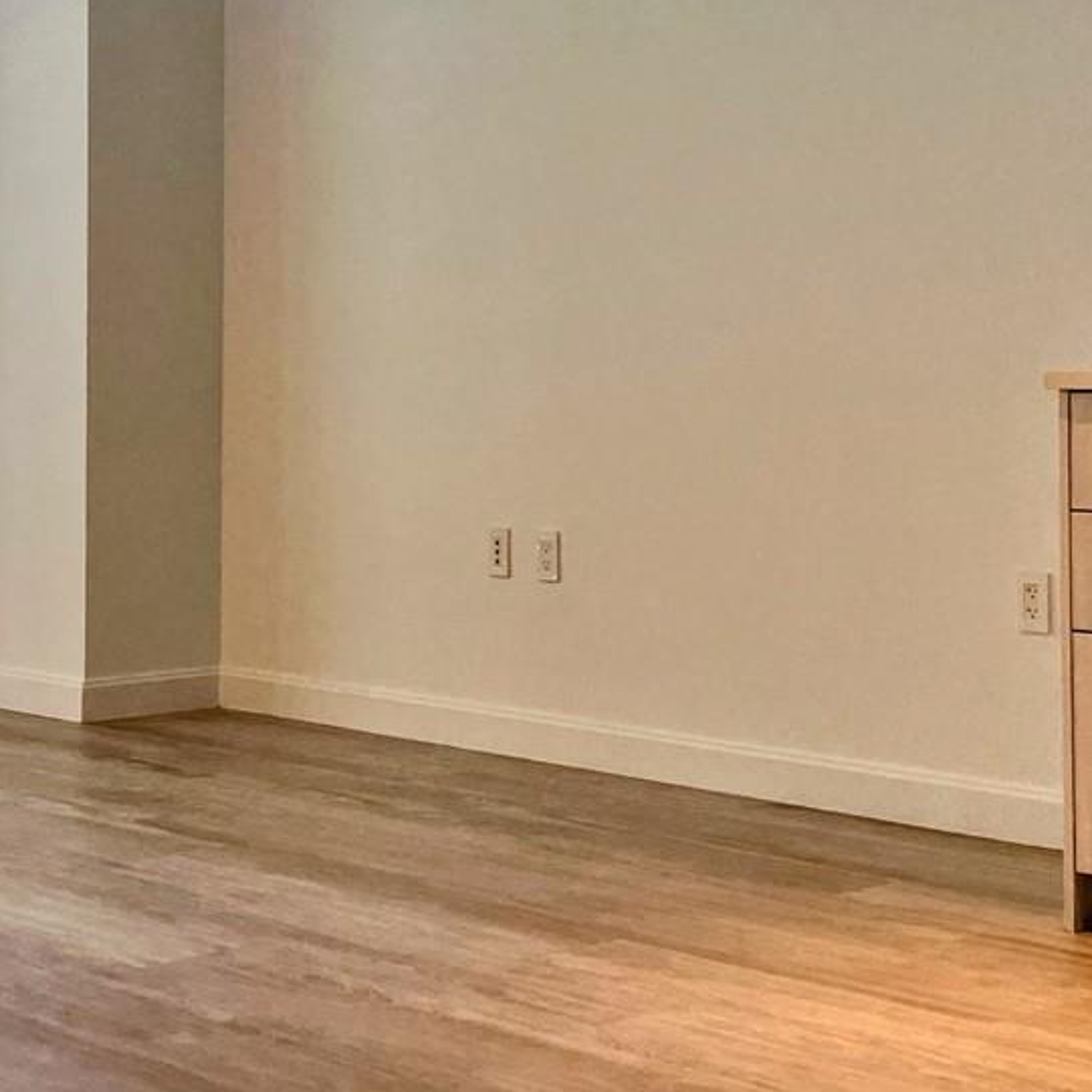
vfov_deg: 25.1
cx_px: 321
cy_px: 272
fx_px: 2427
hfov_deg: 25.2
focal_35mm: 68
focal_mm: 5.7
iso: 50
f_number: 1.5
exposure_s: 1/162
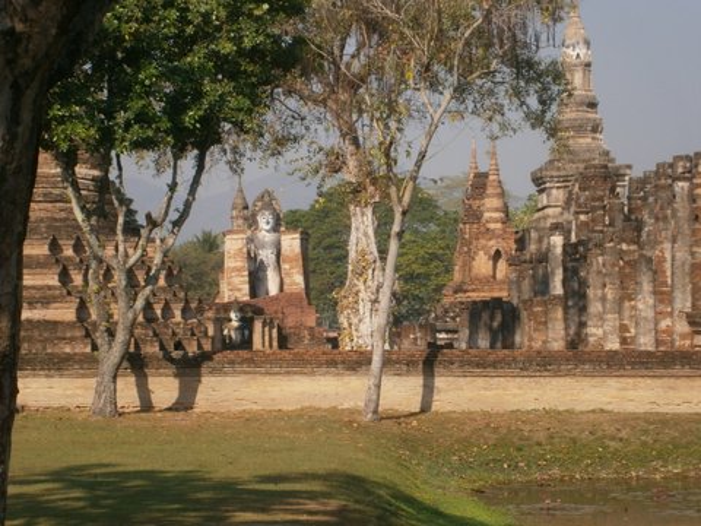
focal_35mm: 111
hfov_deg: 17.7
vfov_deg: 13.3
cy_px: 263
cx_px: 350
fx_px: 2248
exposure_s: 1/400
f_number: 5.8
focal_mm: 19.6
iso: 80
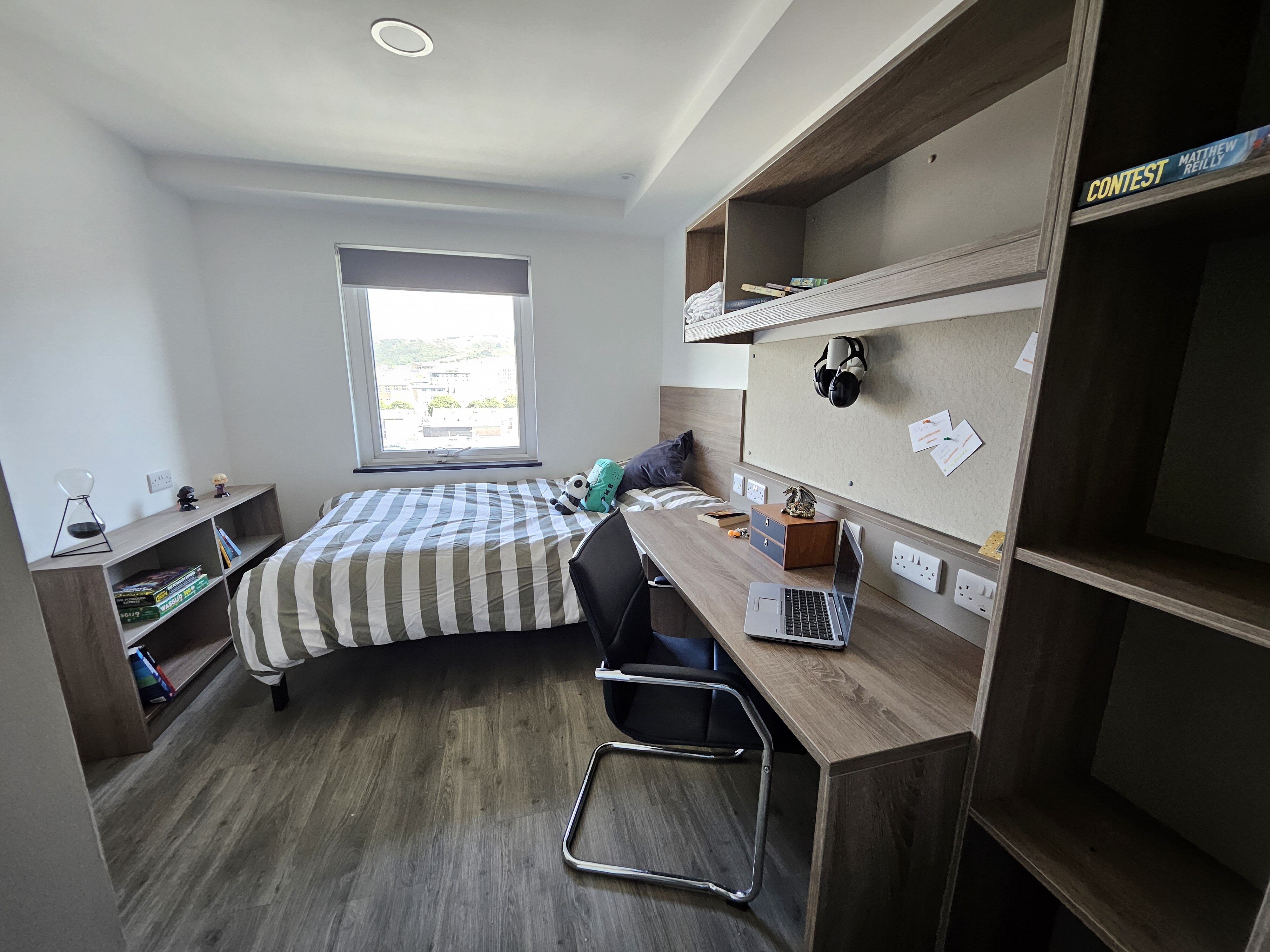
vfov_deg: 89.9
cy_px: 476
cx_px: 635
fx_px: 477
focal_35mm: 13
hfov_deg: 106.2
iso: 160
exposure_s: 1/50
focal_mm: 1.7
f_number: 2.2
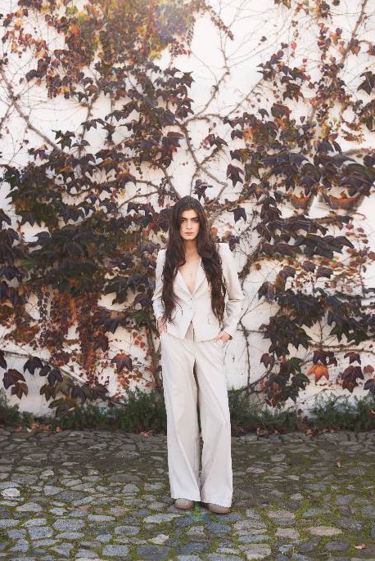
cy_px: 276
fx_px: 796
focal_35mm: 51
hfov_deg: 26.5
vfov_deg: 38.9
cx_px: 186
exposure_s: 1/200
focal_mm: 50
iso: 100
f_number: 3.5
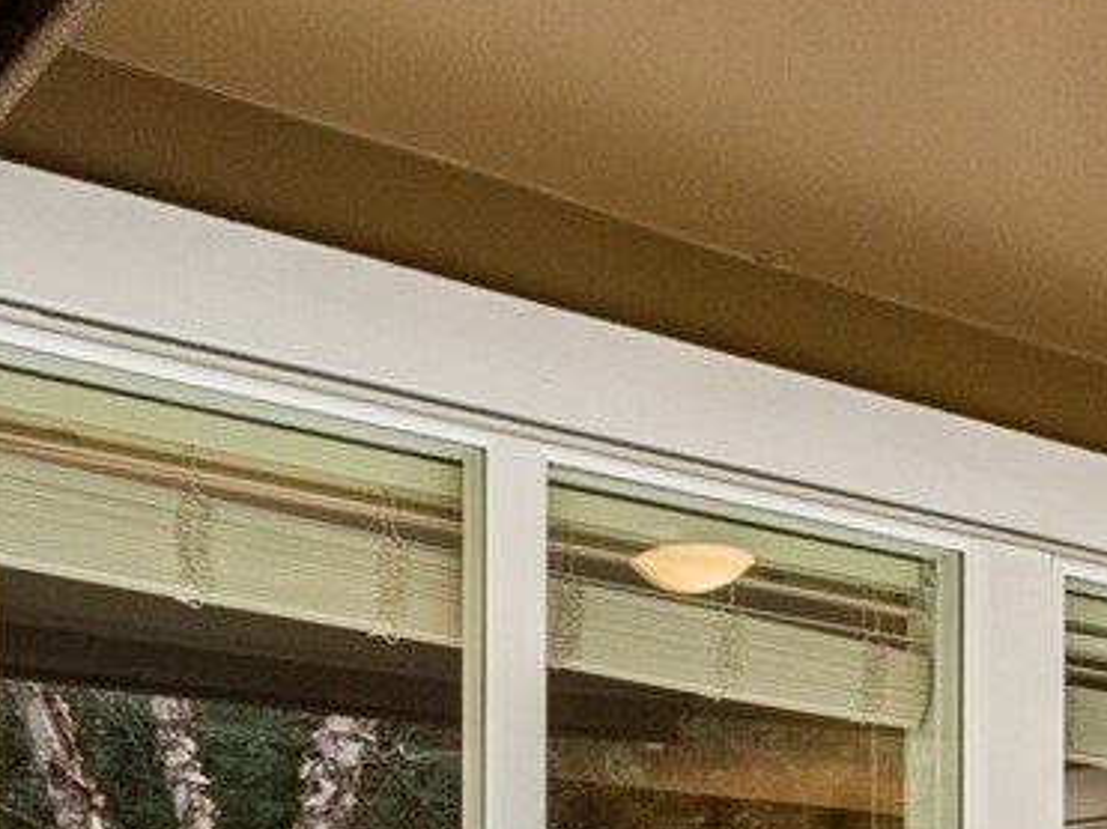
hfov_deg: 29.0
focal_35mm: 66
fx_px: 2110
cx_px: 801
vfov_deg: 19.8
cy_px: 1170
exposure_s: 1/20
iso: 250
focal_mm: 10
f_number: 9
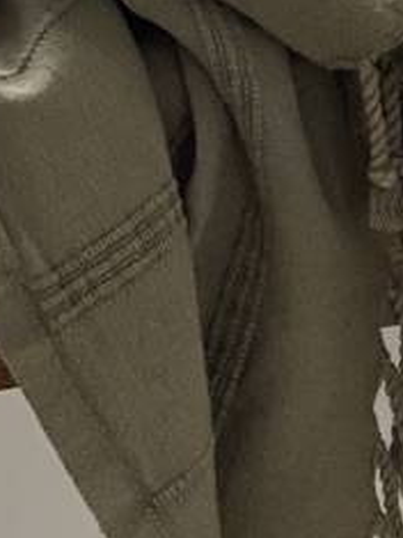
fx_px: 3527
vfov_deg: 8.7
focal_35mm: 227
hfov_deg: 6.5
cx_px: 556
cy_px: -43
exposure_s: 1/122
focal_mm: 6
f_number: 2
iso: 160
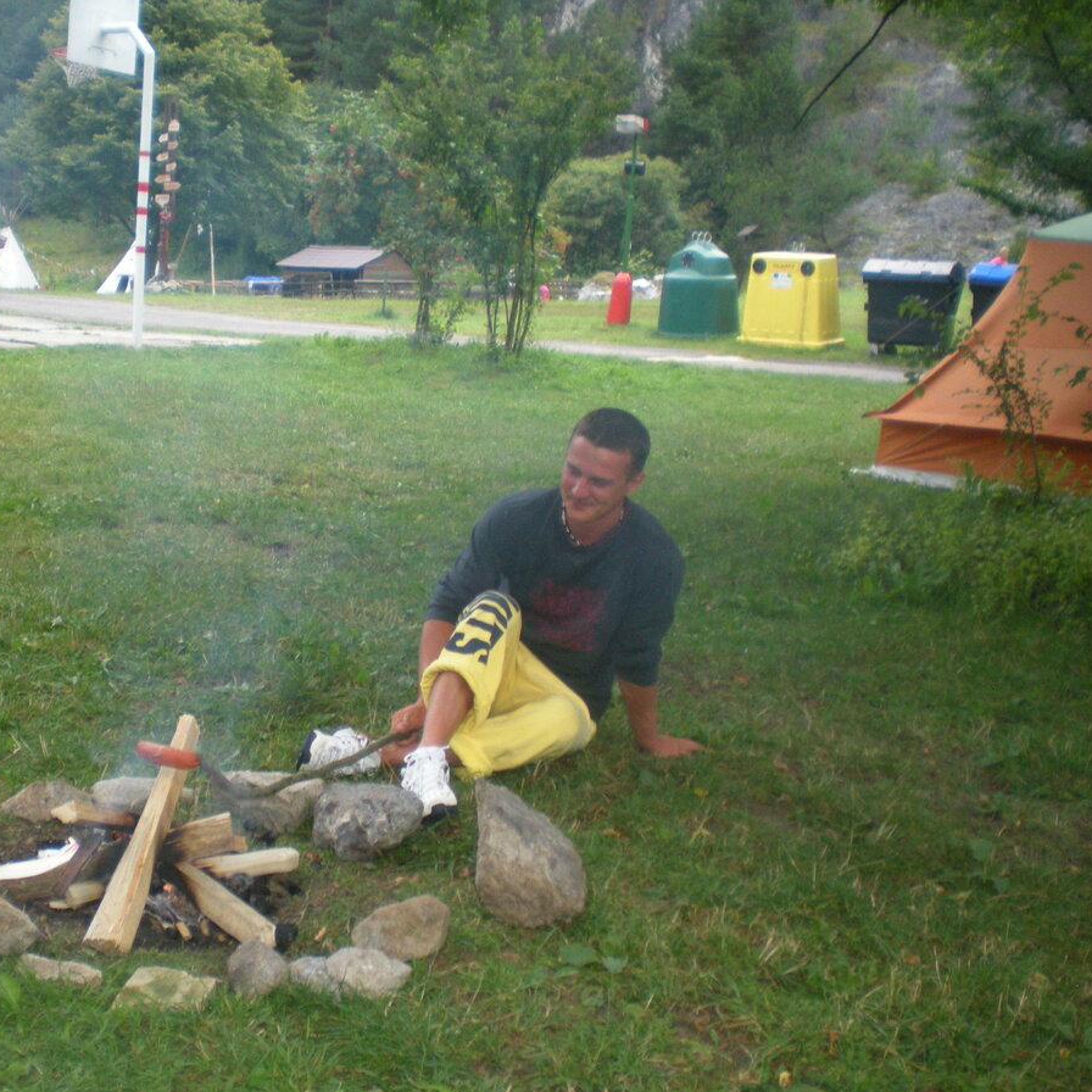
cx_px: 368
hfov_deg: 37.2
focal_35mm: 45
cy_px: 547
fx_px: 1606
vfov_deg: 37.6
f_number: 3.1
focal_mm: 6.3
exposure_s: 1/30
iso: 210
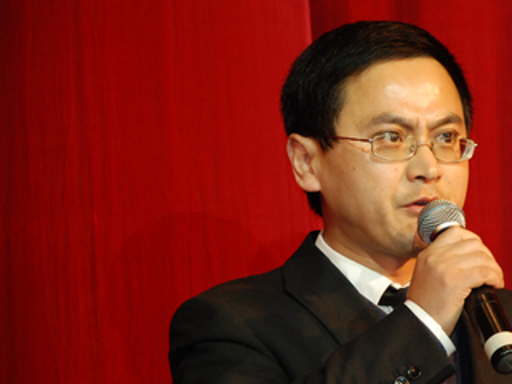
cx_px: 392
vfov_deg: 4.9
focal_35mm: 305
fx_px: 4508
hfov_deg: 6.5
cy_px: 248
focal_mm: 135
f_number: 5.6
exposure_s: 1/60
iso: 1000
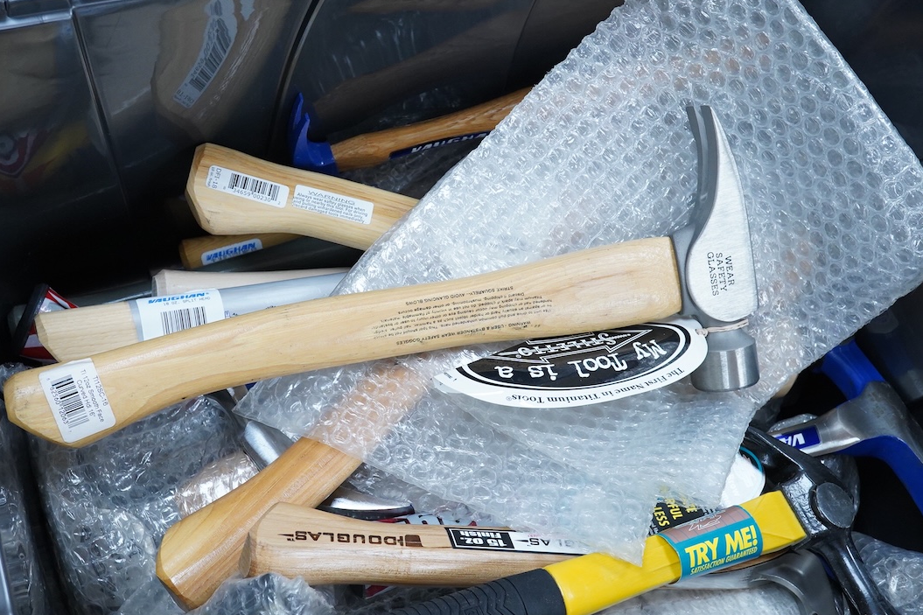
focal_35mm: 48
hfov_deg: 41.1
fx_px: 1230
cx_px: 433
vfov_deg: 28.1
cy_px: 307
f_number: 11
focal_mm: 30
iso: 2500
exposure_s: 1/100
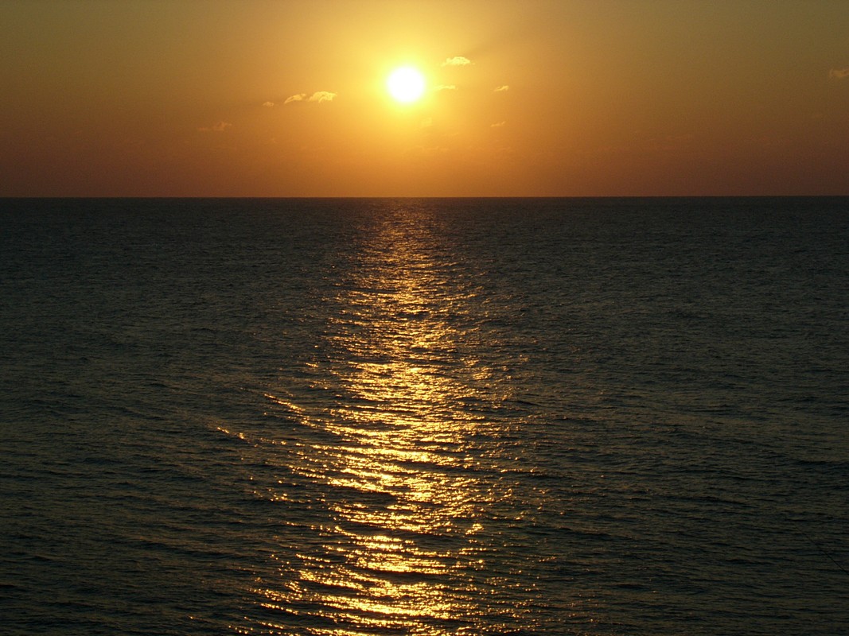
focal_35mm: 105
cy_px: 318
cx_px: 424
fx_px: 2575
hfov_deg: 18.7
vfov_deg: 14.1
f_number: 4.9
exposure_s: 1/1300
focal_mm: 17.4
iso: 50
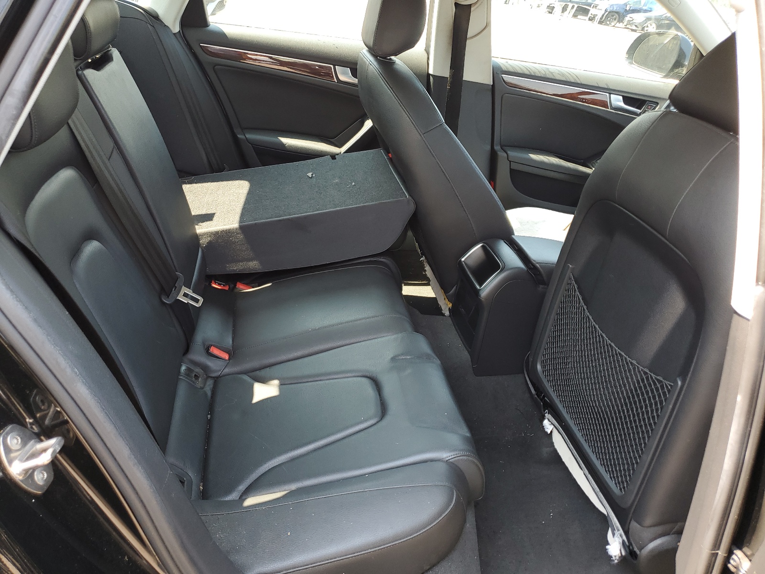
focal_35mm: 26
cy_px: 287
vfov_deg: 53.1
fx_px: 575
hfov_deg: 67.3
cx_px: 382
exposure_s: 1/133
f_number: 1.5
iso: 50
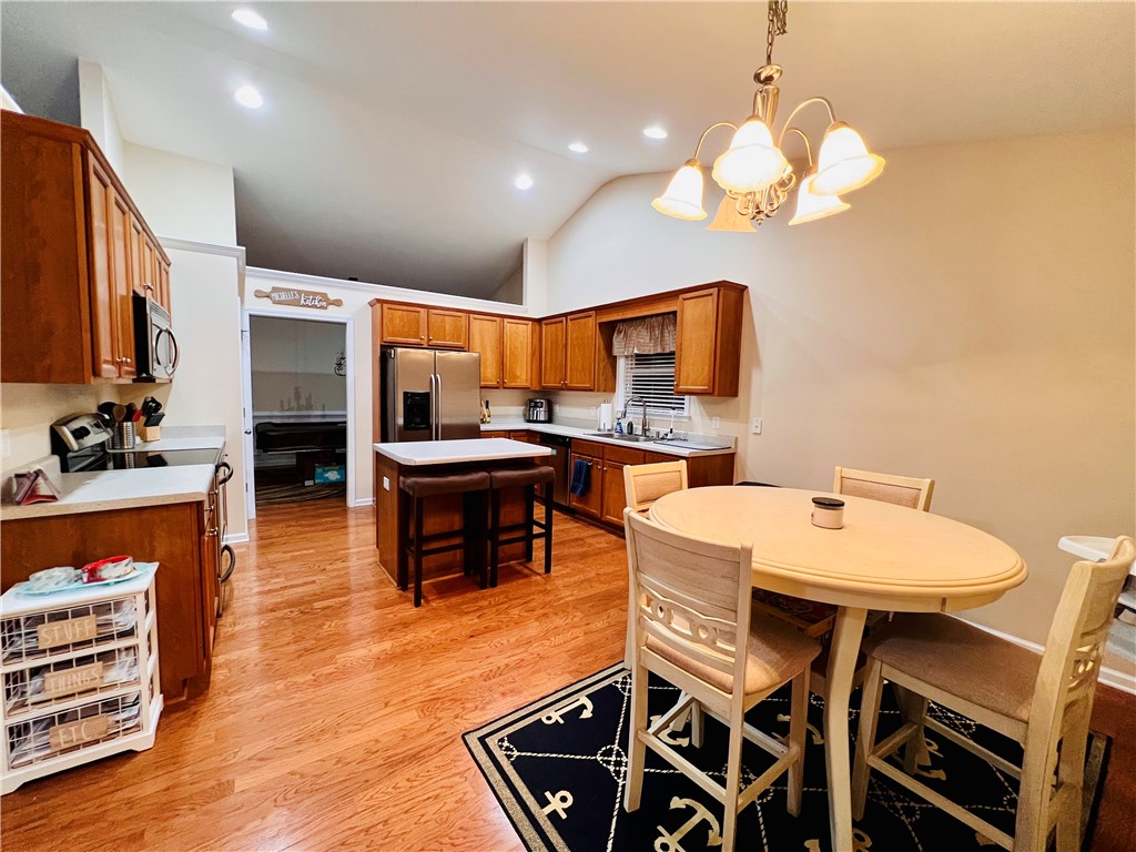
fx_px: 427
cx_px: 568
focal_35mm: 13
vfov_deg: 89.9
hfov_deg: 106.2
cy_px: 426
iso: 400
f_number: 1.8
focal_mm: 1.57
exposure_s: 1/60
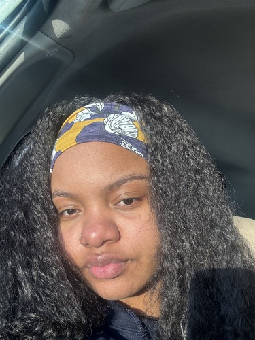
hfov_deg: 46.8
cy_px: 170
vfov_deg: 60.0
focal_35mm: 30
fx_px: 295
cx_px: 128
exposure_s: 1/121
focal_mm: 2.69
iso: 32
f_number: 1.9
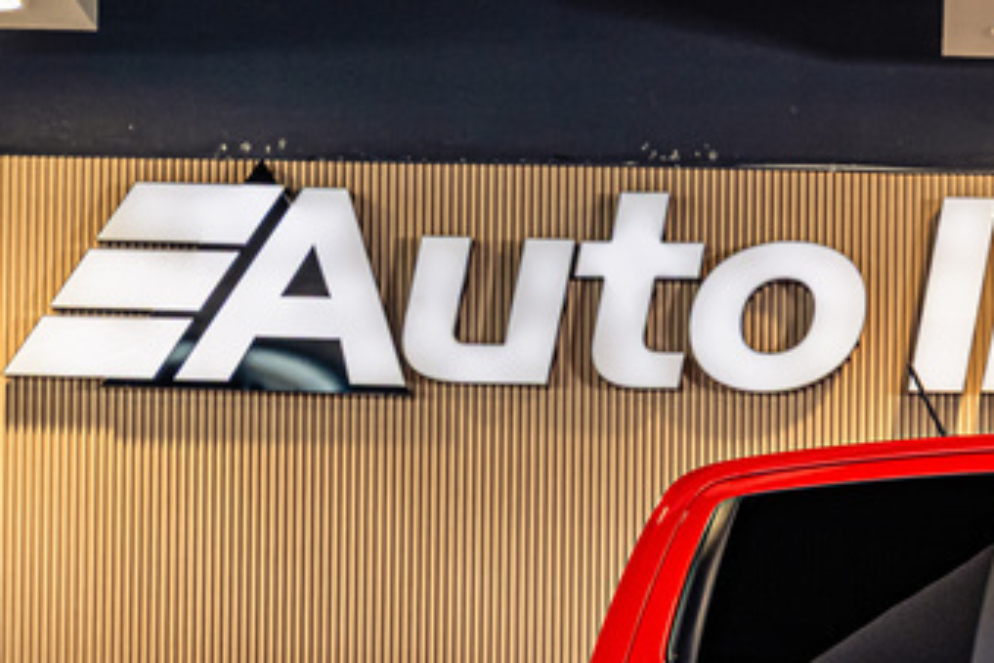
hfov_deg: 9.5
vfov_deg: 6.4
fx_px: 5825
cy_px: 965
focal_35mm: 211
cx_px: 1388
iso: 640
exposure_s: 1/125
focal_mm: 70
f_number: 5
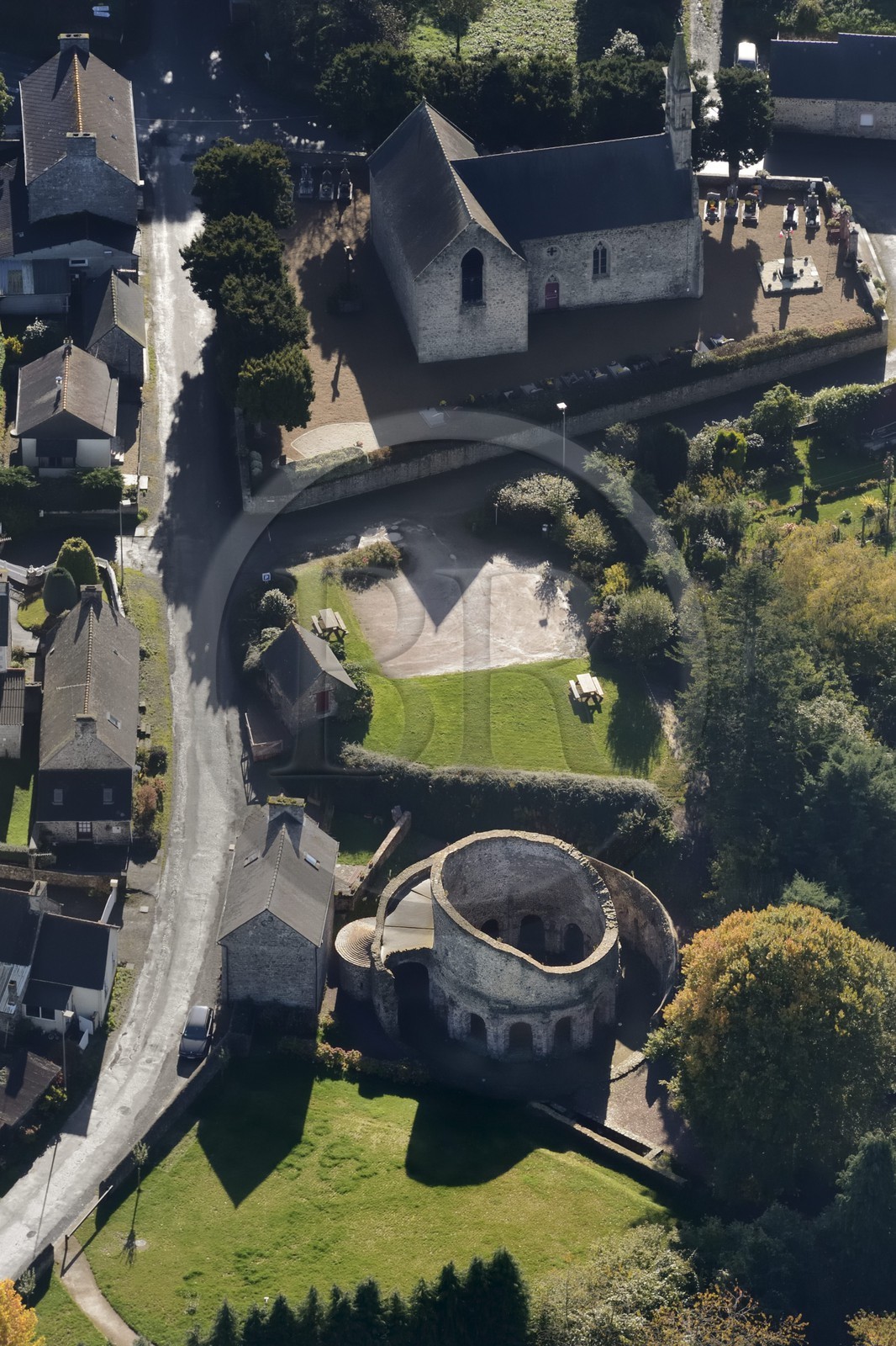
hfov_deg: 6.9
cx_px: 448
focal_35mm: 200
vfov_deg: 10.3
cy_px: 673
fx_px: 7469
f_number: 9
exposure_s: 1/1000
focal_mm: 200
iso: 800
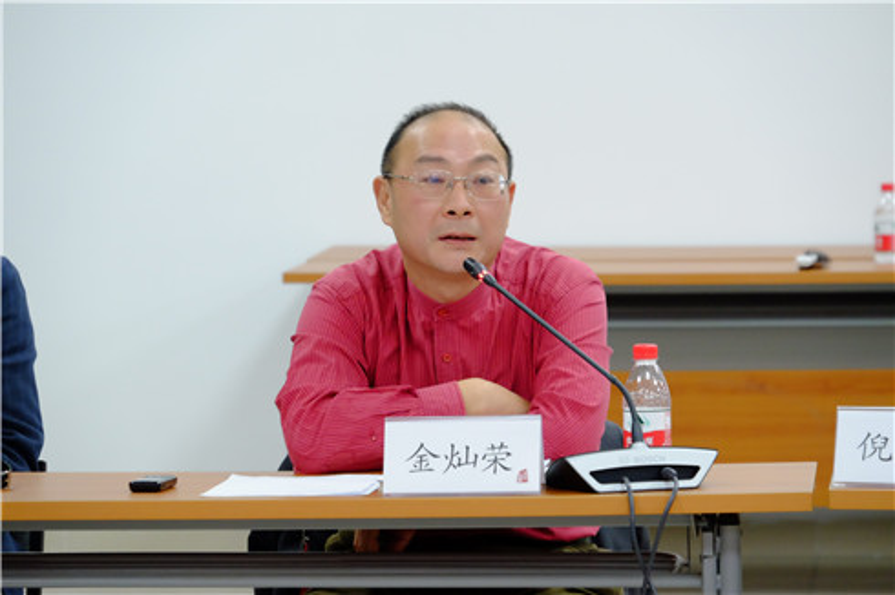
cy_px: 298
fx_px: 4099
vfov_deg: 8.3
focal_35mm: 165
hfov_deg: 12.5
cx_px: 448
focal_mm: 110
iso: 3200
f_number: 5.6
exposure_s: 1/56
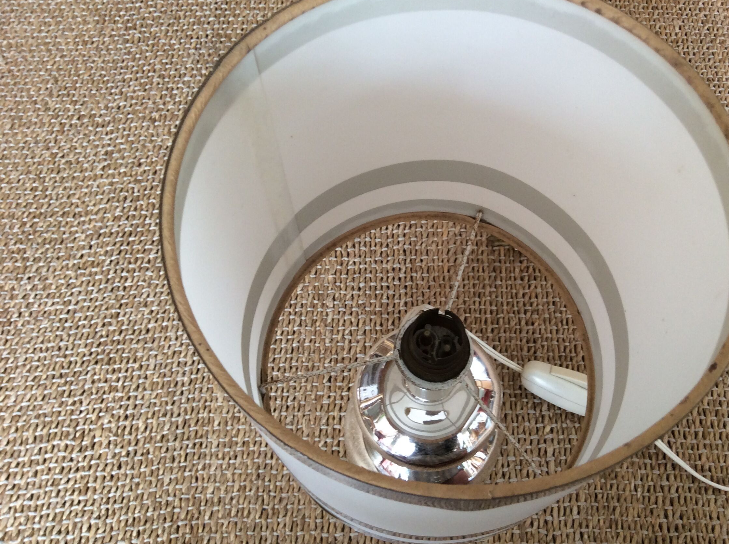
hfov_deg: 50.0
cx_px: 417
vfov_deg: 38.5
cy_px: 248
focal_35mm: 37
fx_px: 778
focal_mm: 3.3
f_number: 2.4
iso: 50
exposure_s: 1/25
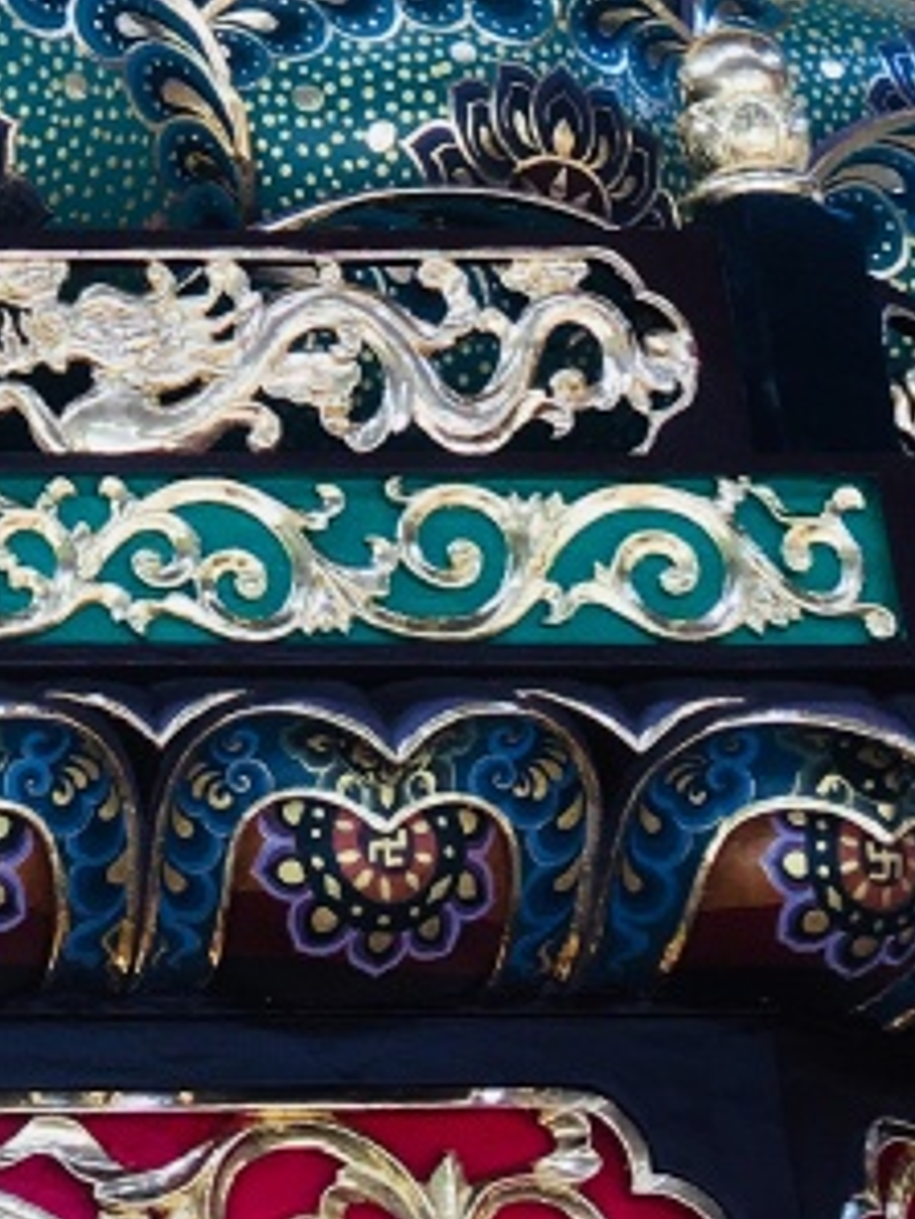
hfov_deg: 12.3
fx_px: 4121
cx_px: -226
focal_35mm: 117
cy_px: -579
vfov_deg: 15.6
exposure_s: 1/100
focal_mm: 4.15
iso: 32
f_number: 2.2
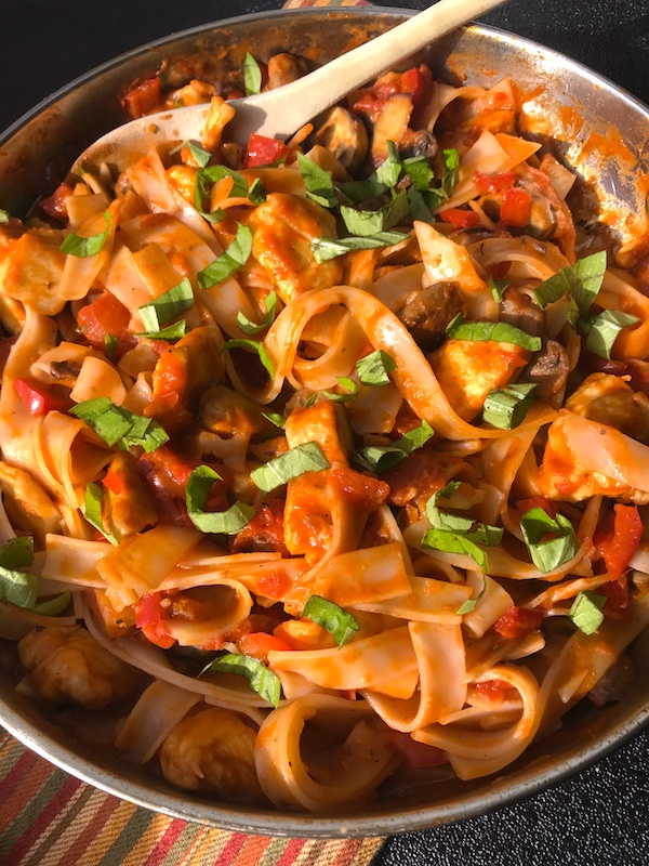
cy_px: 433
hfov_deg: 49.7
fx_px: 700
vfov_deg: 63.4
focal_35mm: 28
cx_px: 324
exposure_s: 1/441
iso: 20
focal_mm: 3.99
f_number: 1.8
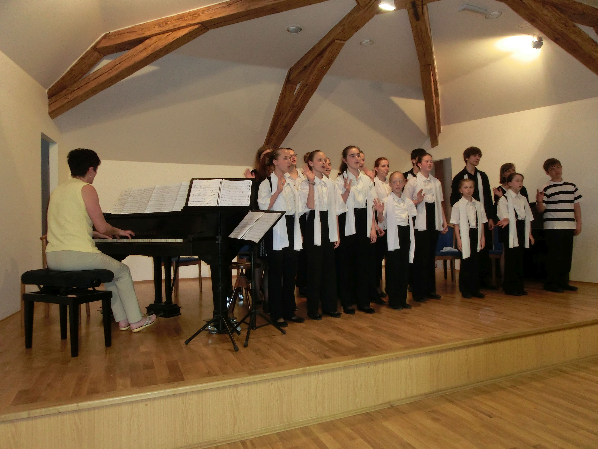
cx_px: 299
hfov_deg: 71.6
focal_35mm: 24
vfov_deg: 56.8
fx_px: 415
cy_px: 224
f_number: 3
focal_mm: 4.24
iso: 400
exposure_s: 1/60
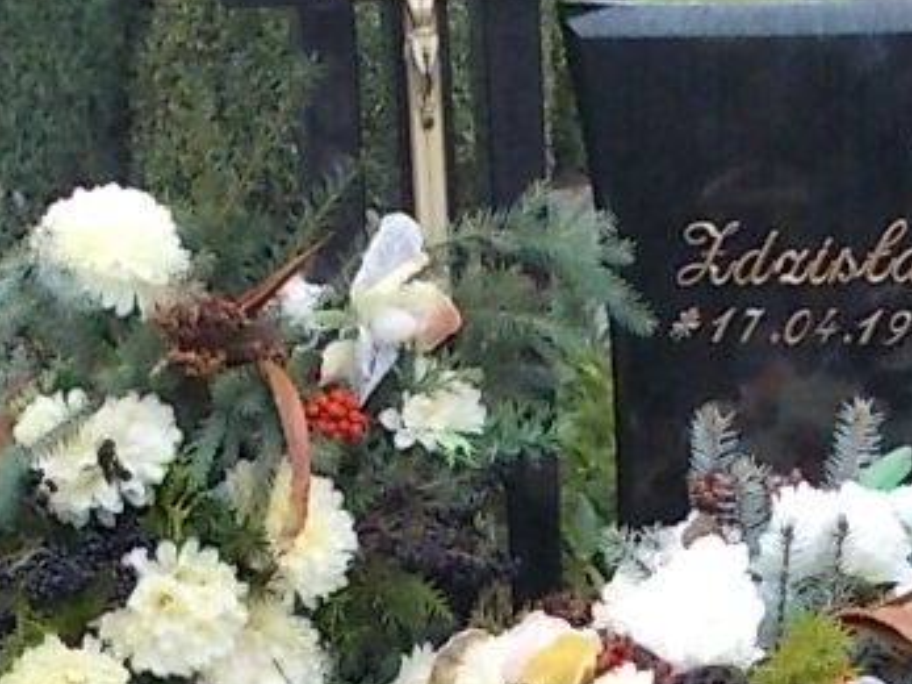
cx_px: 497
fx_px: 3160
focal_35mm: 120
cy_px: 929
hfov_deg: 16.4
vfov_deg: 11.9
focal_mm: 4.6
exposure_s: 1/25
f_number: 3.2
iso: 100
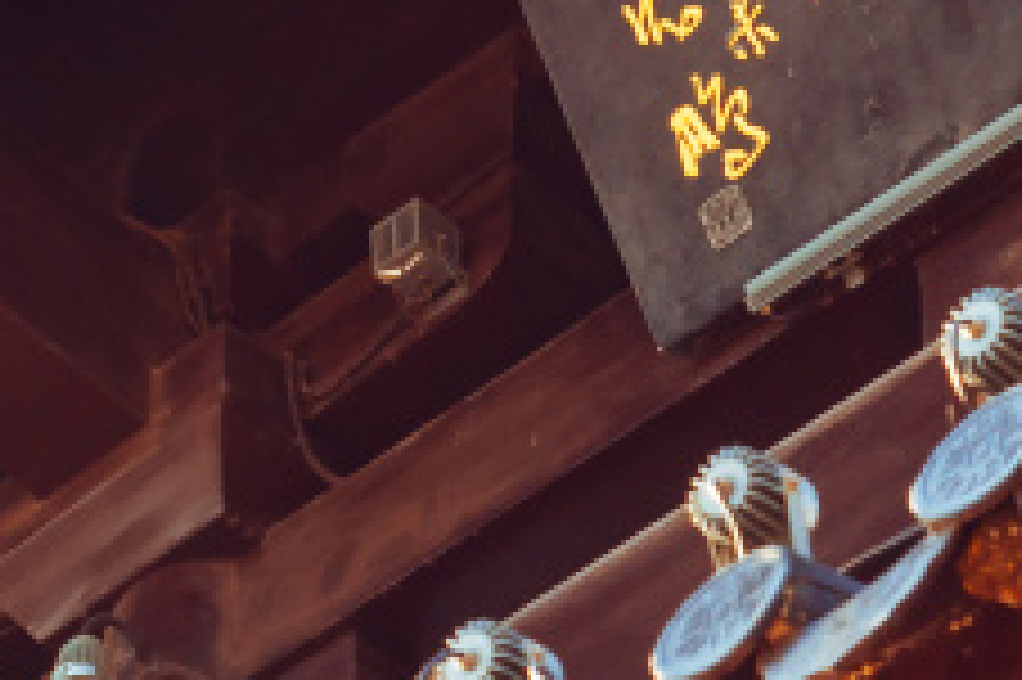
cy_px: -383
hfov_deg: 5.6
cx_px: -41
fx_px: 10496
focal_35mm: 370
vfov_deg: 3.7
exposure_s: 1/125
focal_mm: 70
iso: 160
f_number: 10
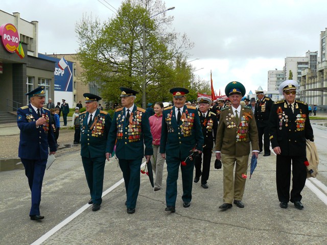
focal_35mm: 36
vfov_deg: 39.7
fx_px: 340
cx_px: 164
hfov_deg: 51.4
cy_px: 122
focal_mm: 6
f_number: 4
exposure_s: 1/200
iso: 100
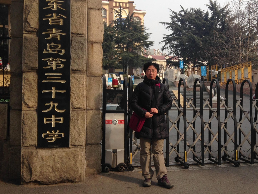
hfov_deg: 42.5
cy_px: 92
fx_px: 328
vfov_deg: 32.9
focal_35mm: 44
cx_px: 166
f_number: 2.4
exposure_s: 1/653
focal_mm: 4.12
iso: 50
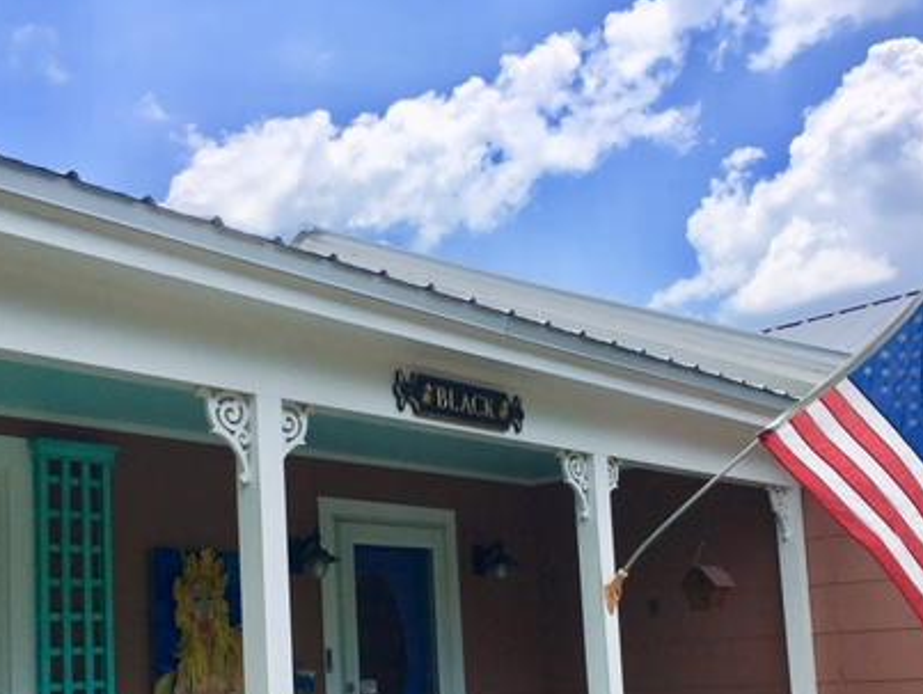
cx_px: 426
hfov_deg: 41.2
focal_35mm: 46
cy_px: 527
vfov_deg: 31.0
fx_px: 1228
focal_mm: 4.15
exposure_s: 1/1876
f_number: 2.2
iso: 25
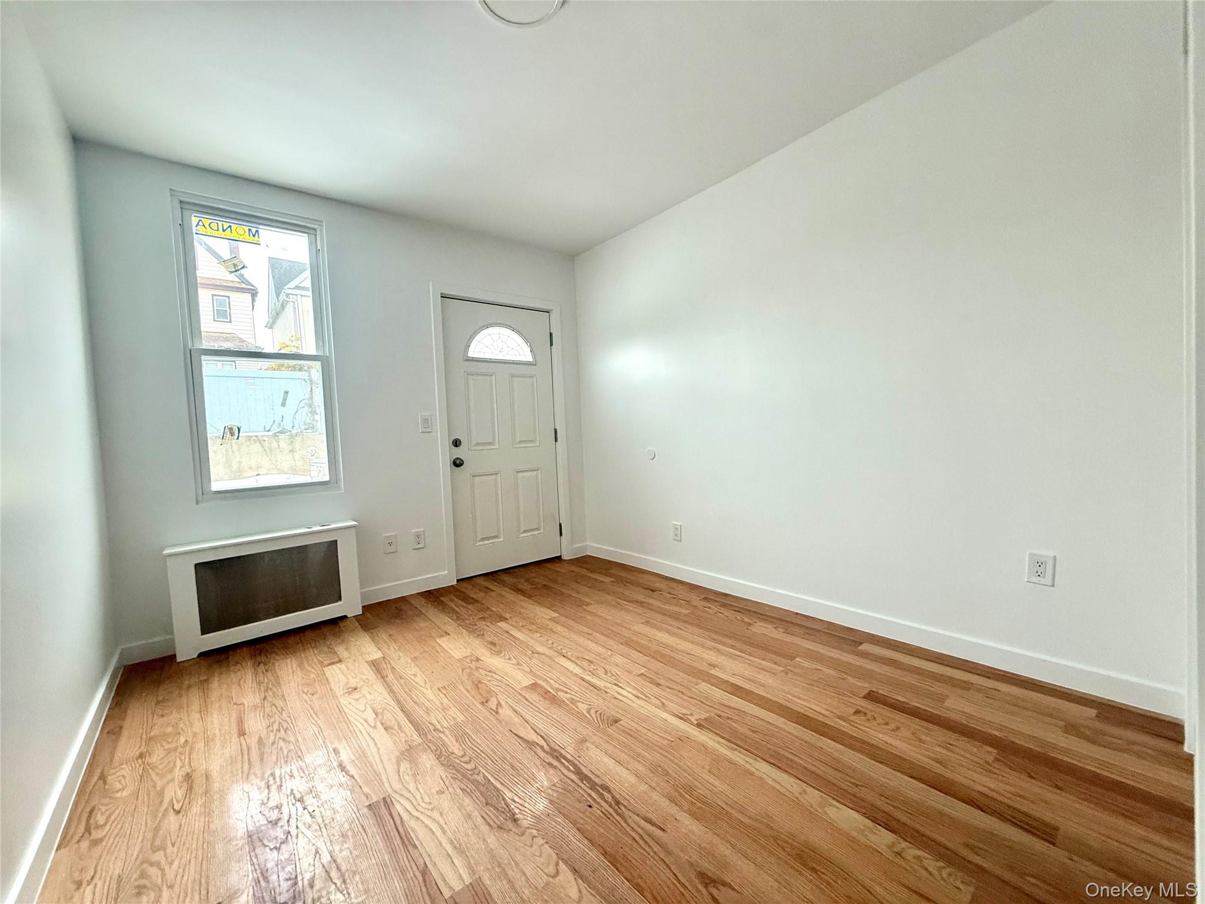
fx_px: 487
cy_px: 452
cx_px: 602
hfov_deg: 102.1
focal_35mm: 14
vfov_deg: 85.7
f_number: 2.2
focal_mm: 2.22
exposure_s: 1/120
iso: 250
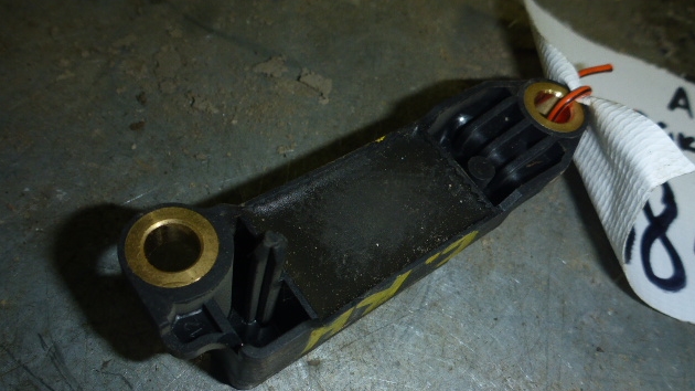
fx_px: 571
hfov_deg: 62.6
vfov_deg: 37.6
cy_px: 229
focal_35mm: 31
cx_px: 344
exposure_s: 1/60
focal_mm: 4.9
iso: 125
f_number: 3.3
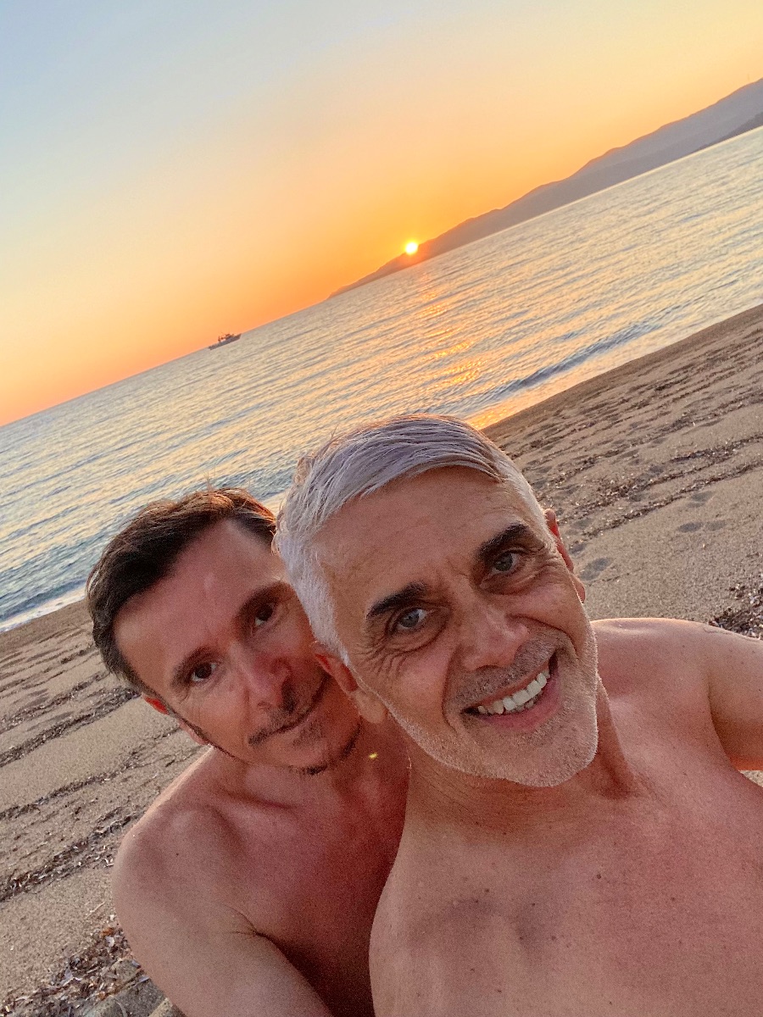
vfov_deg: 60.0
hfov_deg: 46.8
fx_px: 882
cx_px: 382
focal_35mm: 30
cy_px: 508
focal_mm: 2.71
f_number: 2.2
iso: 25
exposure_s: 1/600
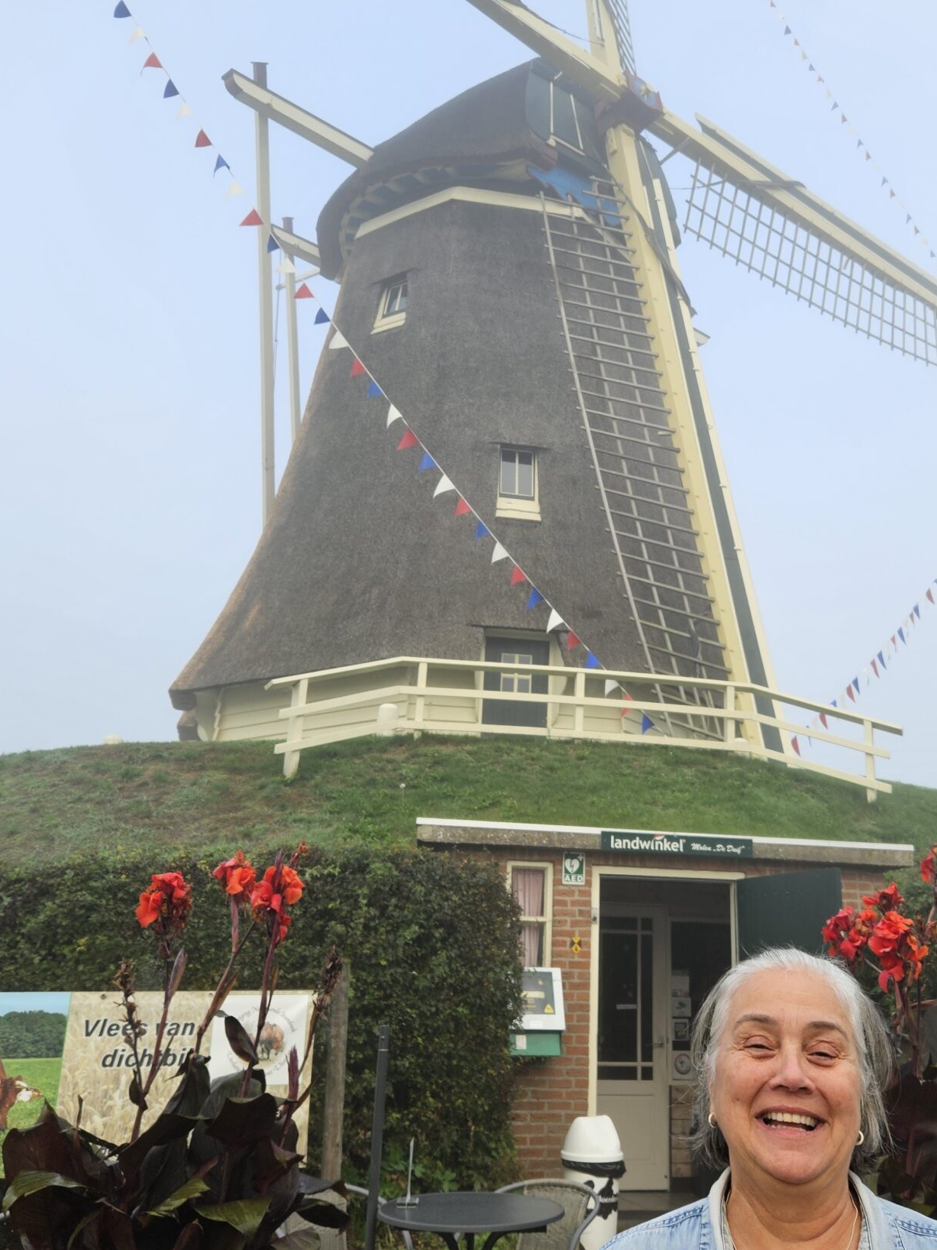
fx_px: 1299
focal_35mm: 36
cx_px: 614
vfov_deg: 51.0
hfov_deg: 39.3
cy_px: 505
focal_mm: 5.4
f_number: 1.8
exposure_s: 1/423
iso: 25
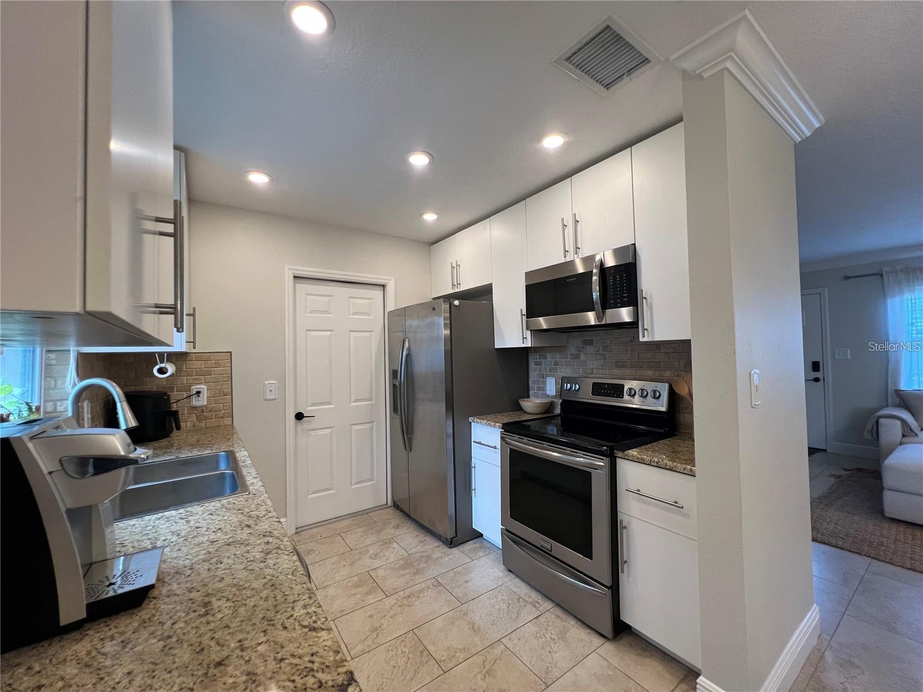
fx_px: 347
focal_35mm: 13
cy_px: 346
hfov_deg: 106.2
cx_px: 462
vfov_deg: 89.9
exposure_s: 1/120
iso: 125
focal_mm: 1.57
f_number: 1.8
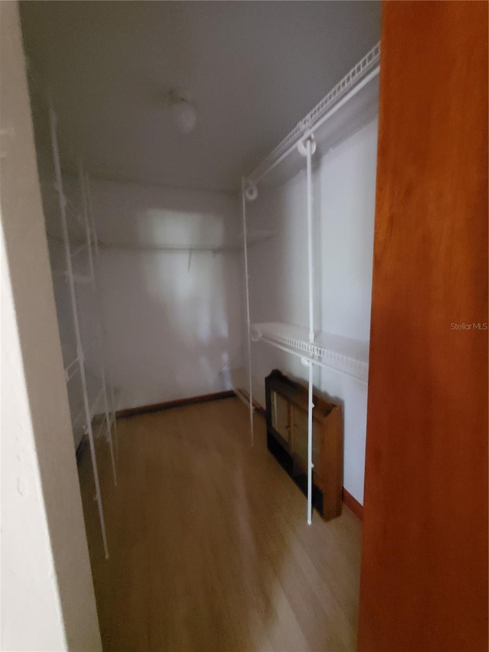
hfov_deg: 89.9
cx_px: 244
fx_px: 245
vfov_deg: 106.2
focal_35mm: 13
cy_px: 326
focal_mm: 1.8
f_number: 2.2
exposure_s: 1/7
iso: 1600
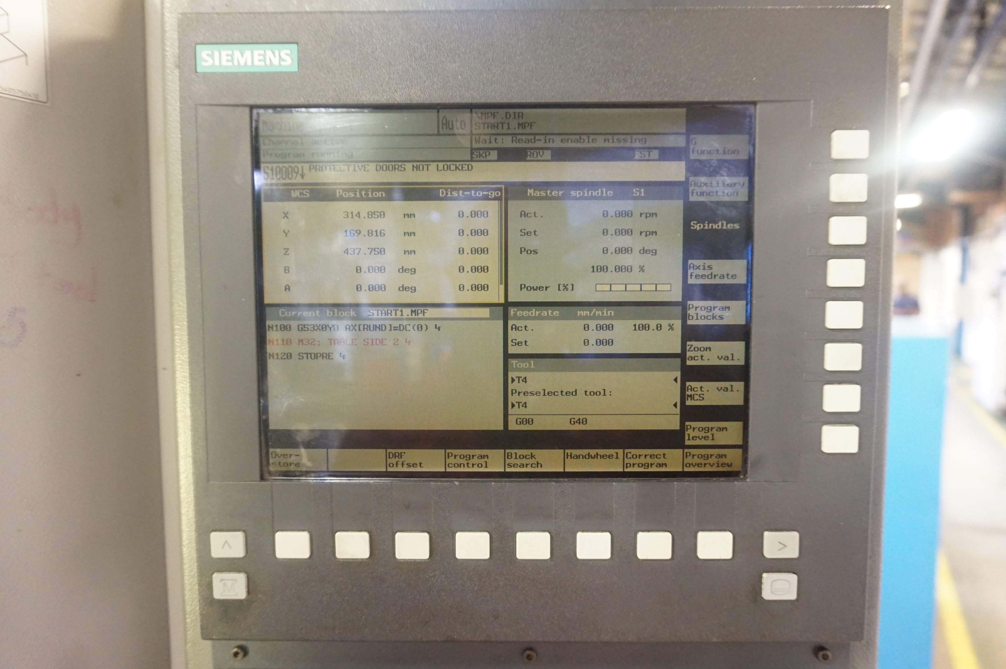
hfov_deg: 73.8
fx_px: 670
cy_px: 334
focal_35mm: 24
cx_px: 503
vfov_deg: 53.1
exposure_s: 1/40
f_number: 3.5
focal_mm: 16
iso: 3200
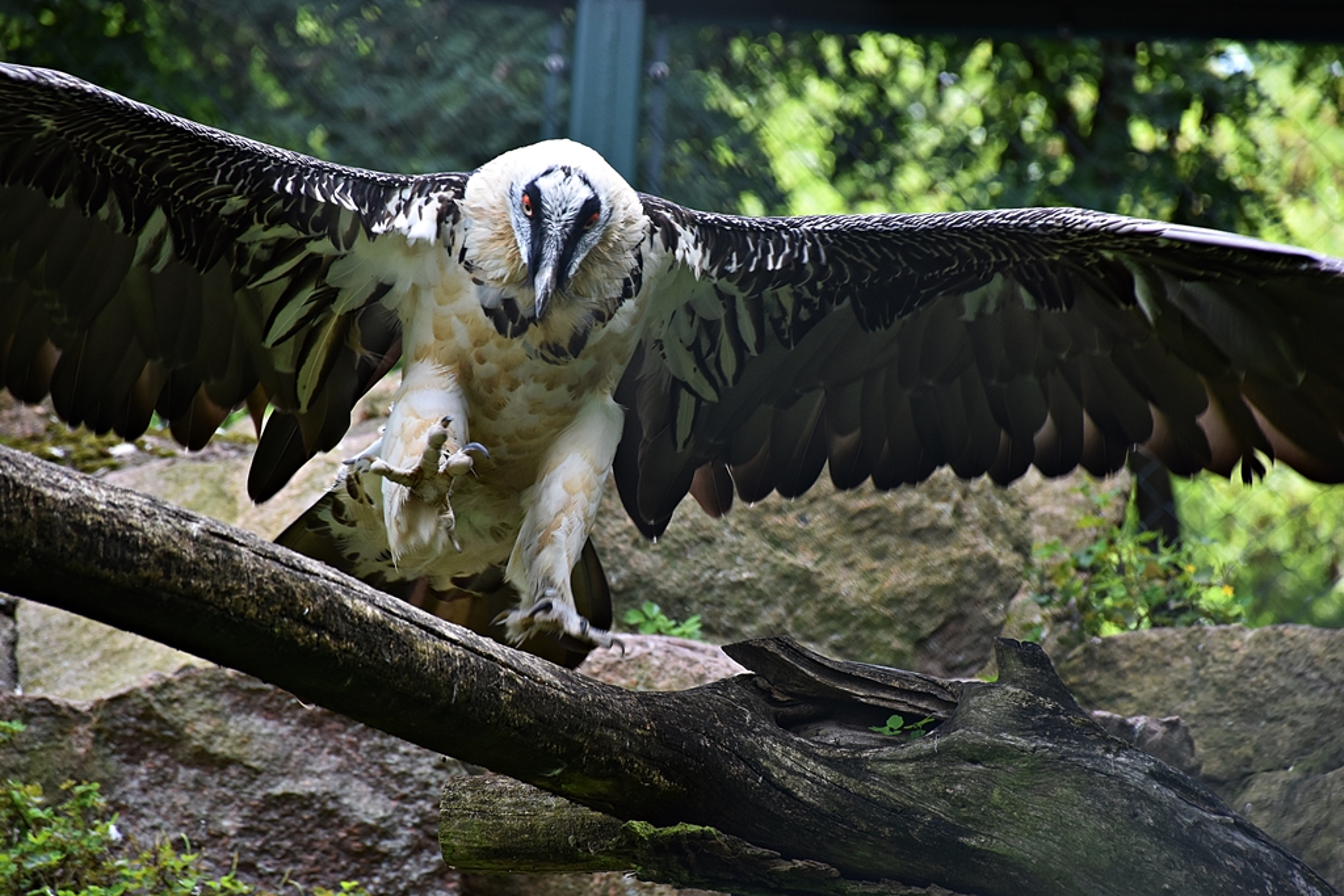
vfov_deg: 6.5
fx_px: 7841
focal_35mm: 210
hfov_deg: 9.8
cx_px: 672
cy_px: 448
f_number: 5.6
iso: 640
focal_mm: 140
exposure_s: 1/250
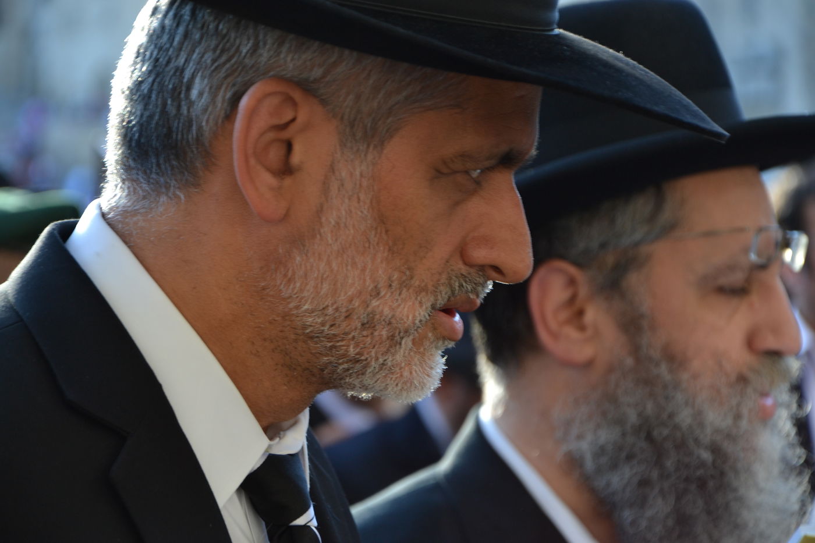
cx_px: 408
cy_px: 272
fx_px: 3565
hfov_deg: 13.0
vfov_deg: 8.7
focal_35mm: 158
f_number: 5.6
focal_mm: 105
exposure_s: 1/125
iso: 320
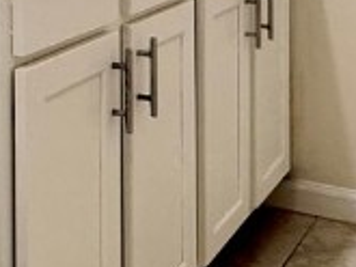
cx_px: 50
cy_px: -136
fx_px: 895
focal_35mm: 87
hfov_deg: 22.1
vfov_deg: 15.6
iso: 250
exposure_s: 1/120
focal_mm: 2.22
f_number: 2.2
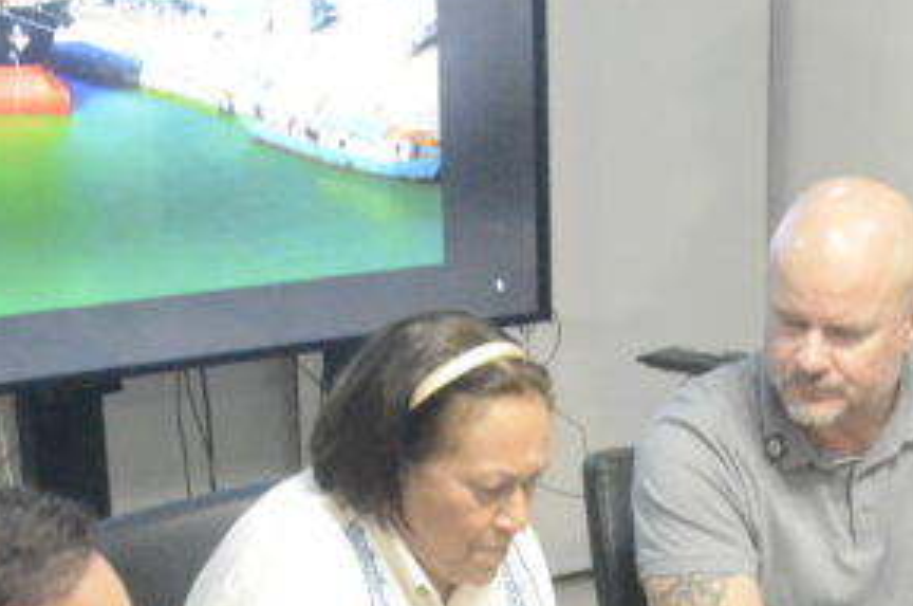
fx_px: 2431
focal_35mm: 96
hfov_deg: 21.0
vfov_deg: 13.8
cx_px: 742
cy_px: 730
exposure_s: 1/200
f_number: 5.6
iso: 6400
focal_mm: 18
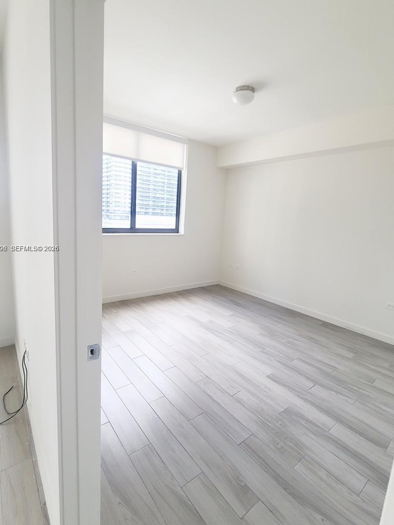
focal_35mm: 14
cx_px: 183
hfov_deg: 85.6
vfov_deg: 102.0
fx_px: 212
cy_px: 249
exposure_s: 1/60
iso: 160
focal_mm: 2.2
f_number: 2.2
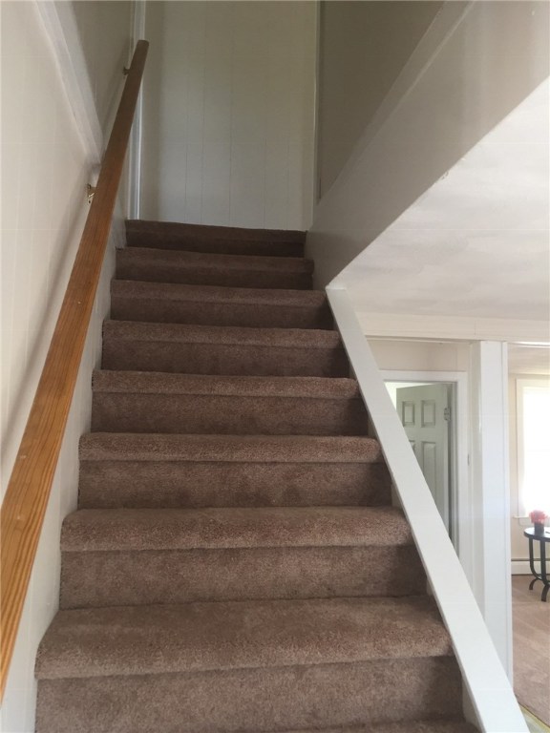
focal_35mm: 29
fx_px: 614
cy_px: 366
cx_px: 275
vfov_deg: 61.7
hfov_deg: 48.2
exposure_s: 1/30
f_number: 2.2
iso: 80
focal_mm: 4.15
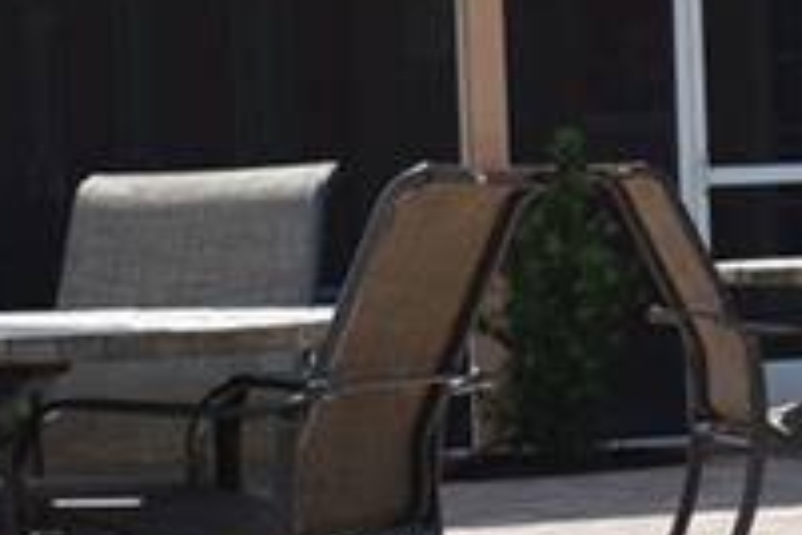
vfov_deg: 7.4
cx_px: 1033
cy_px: -90
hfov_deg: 11.0
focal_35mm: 183
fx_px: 4077
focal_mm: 24
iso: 100
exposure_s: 1/200
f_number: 11
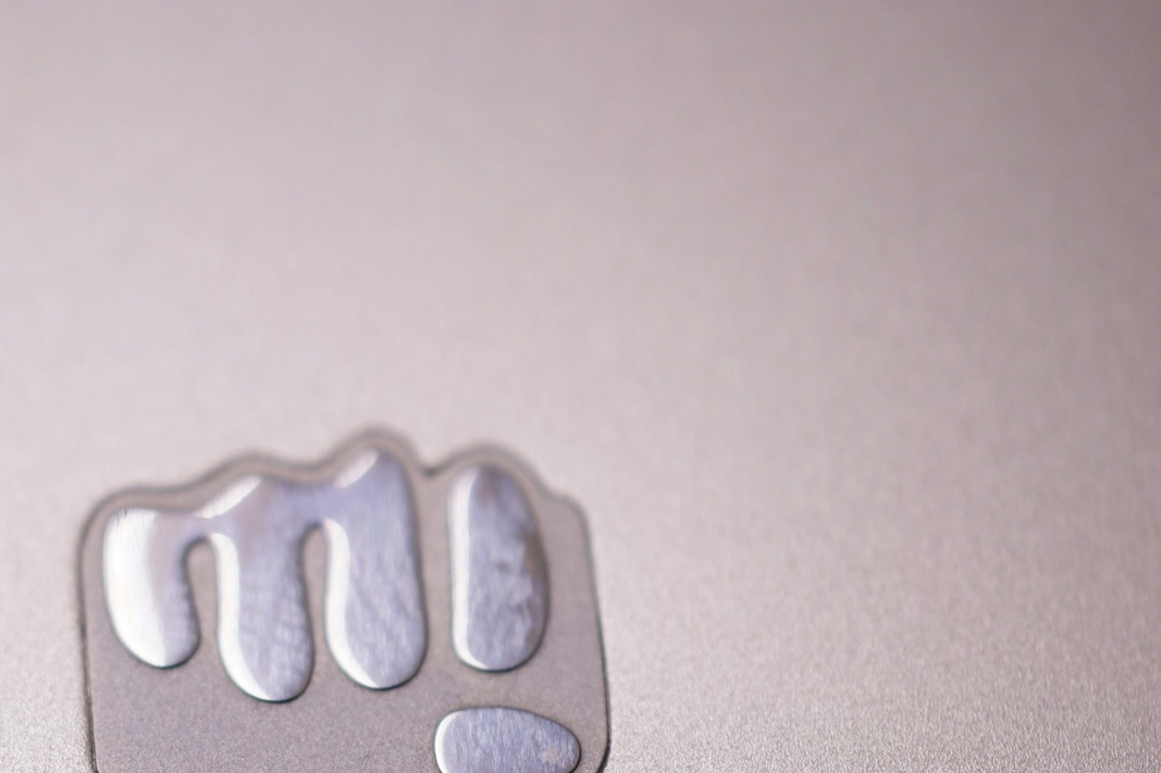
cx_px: 302
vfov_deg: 15.1
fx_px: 2902
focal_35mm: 90
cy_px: 644
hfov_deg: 22.4
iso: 800
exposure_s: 1/50
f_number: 2.8
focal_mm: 50
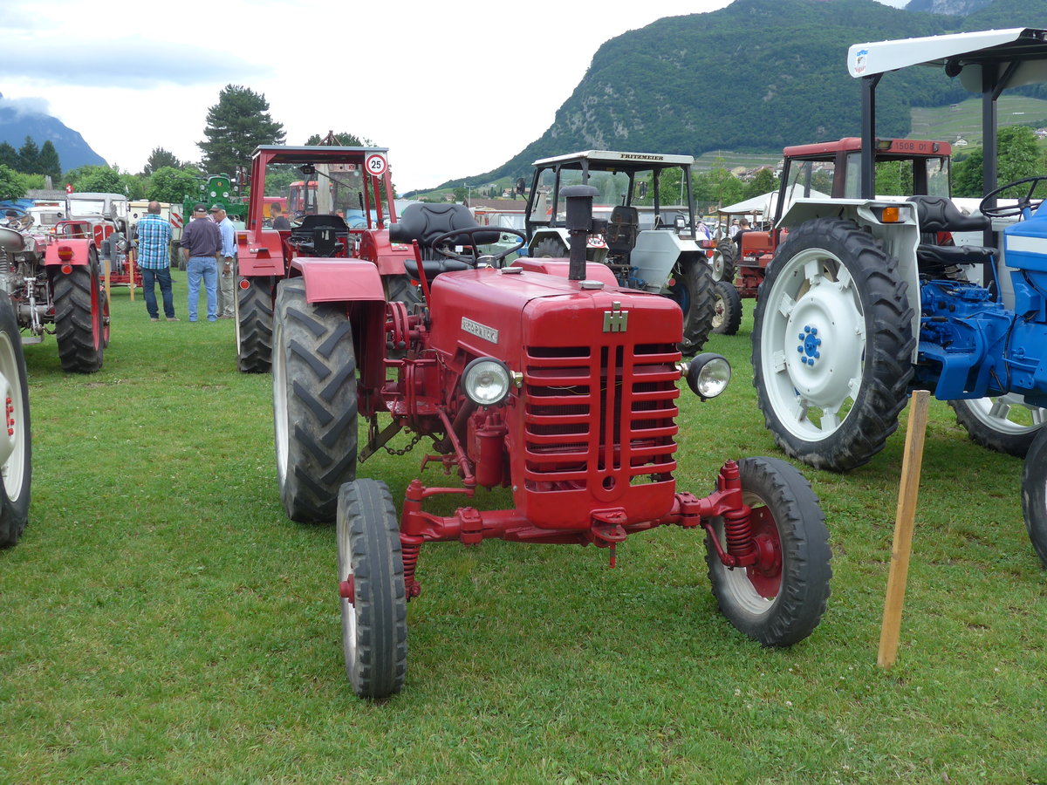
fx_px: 1028
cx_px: 524
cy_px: 392
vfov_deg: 41.8
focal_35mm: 34
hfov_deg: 54.0
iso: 80
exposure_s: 1/320
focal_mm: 7
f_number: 2.8
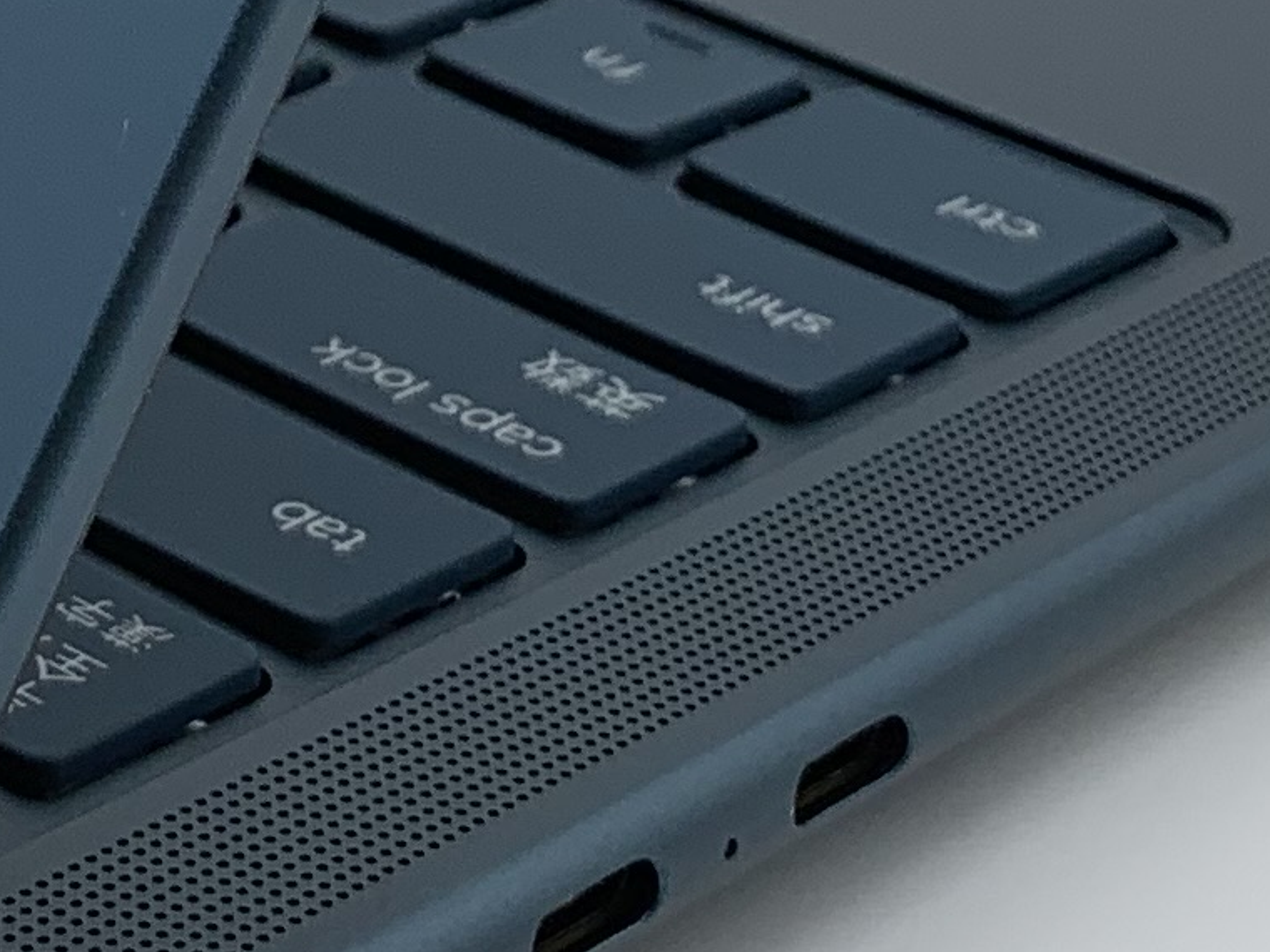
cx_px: -232
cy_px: -835
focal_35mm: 138
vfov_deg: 10.1
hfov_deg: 13.9
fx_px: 5063
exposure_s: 1/404
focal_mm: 4.25
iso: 25
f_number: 1.8
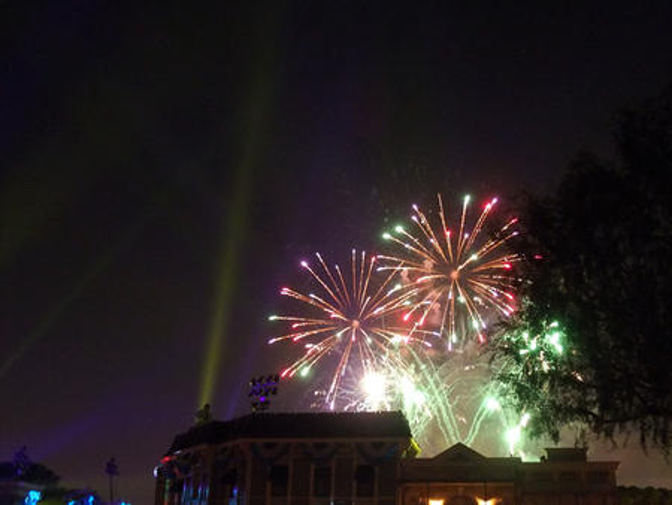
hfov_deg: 44.8
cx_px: 336
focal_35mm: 42
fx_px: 816
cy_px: 252
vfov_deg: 34.4
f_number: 2.8
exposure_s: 1/8
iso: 1600
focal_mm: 9
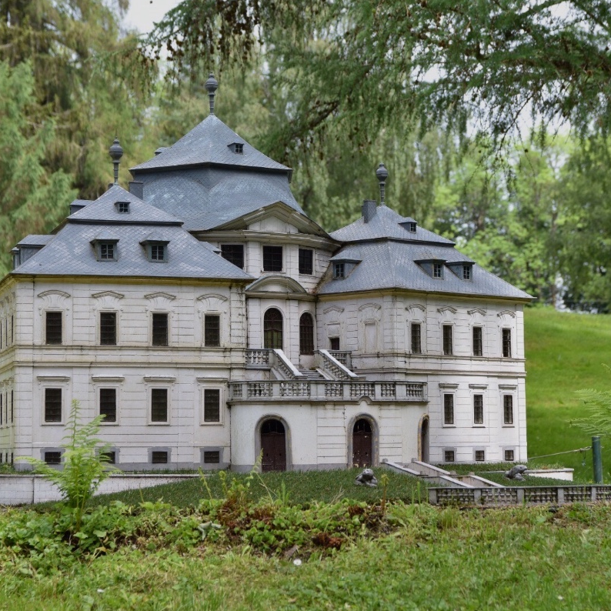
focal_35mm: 87
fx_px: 1730
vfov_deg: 20.0
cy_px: 306
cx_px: 273
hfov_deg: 20.0
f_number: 5
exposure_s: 1/250
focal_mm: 45
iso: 100
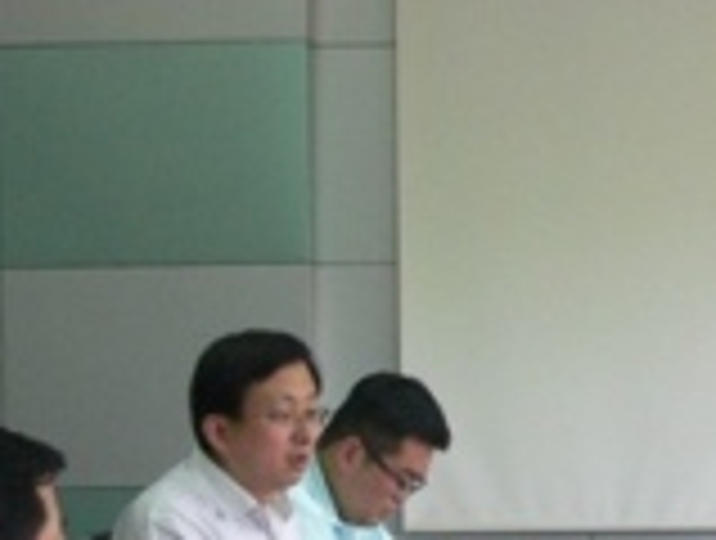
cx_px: 709
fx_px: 2301
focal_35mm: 111
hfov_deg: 17.3
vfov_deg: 13.2
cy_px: 538
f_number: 2.8
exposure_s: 1/50
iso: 200
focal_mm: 6
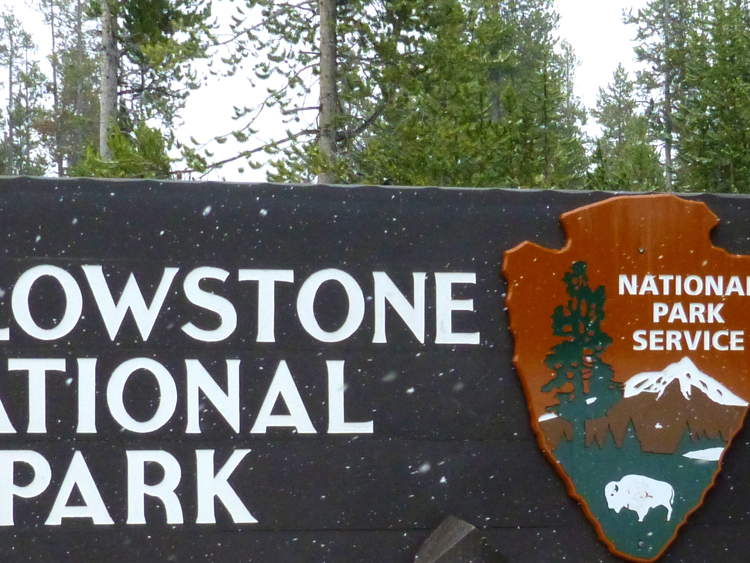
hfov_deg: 27.3
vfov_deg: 20.5
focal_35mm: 71
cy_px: 457
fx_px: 1538
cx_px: 487
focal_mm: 5.4
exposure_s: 1/1600
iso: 400
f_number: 4
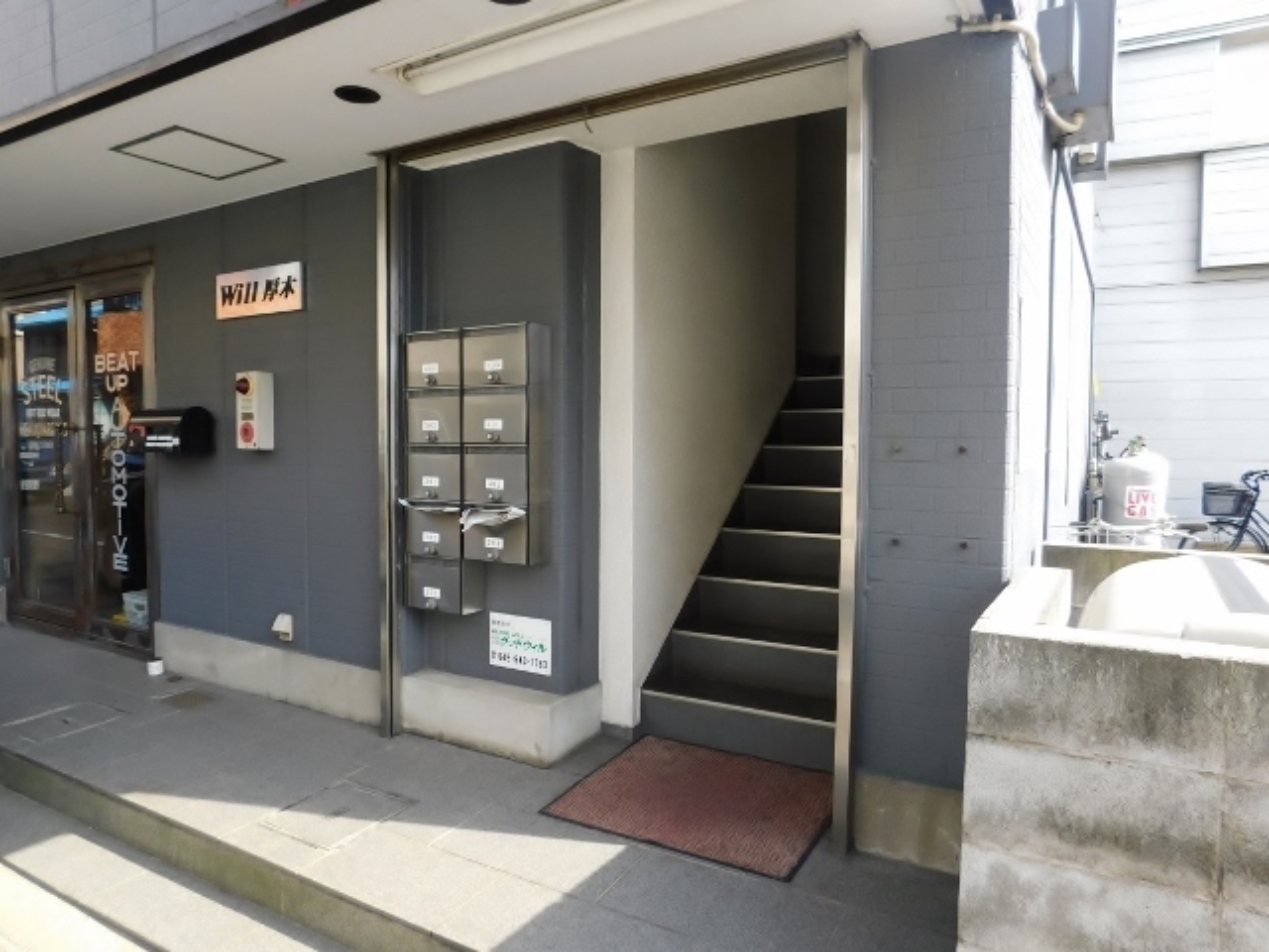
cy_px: 476
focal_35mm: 23
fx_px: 843
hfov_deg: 73.9
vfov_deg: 58.9
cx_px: 634
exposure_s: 1/320
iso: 125
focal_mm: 4
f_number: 3
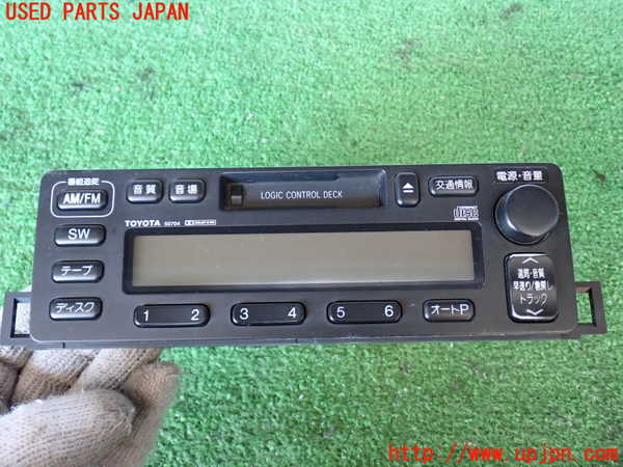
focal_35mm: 36
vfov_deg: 39.7
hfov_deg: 51.4
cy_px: 234
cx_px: 312
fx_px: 648
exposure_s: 1/40
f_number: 2.5
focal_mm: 6.37
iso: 640
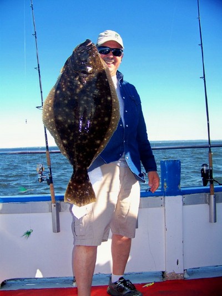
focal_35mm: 36
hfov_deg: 39.7
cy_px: 148
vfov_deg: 51.3
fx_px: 308
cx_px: 111
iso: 64
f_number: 2.8
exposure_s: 1/320
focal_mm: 5.85
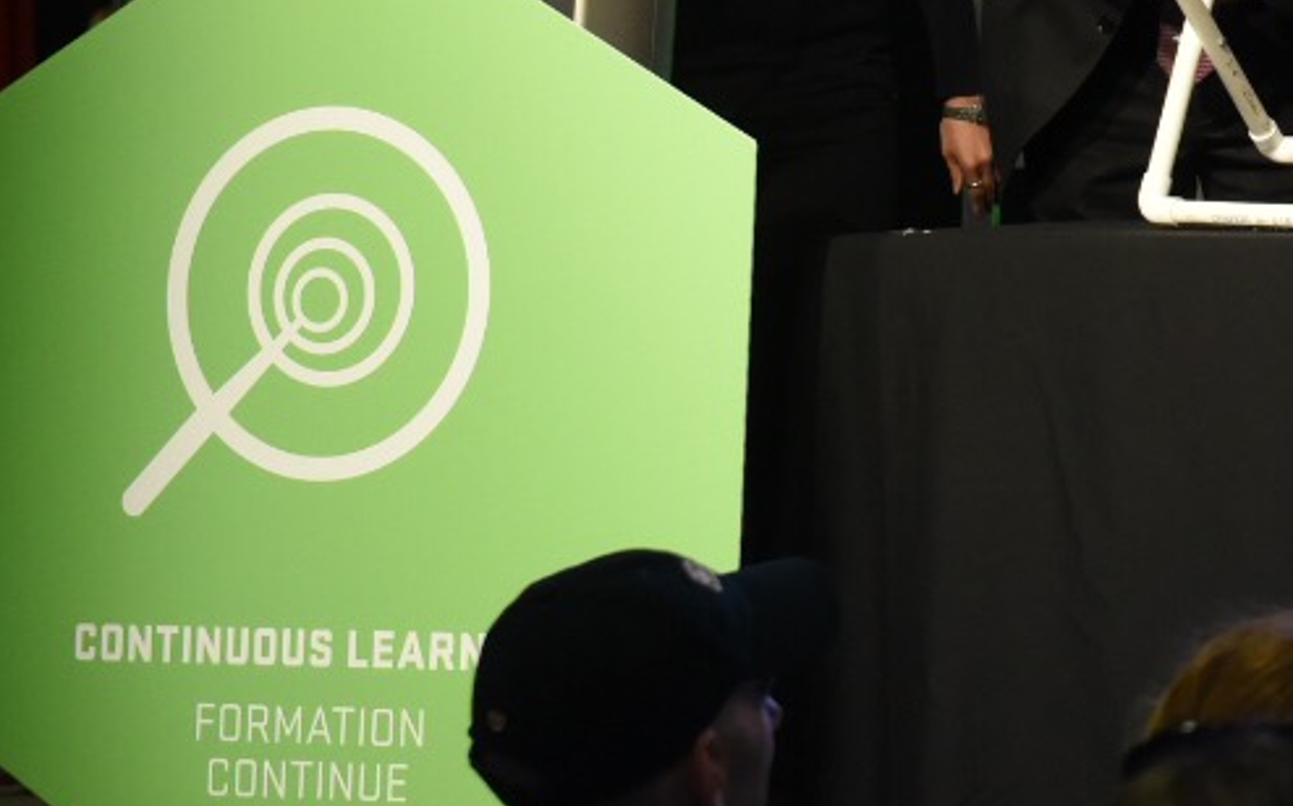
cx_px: 1866
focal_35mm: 184
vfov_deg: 7.1
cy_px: -233
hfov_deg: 11.0
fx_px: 6479
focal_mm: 55
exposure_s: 1/400
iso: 2500
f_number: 4.5
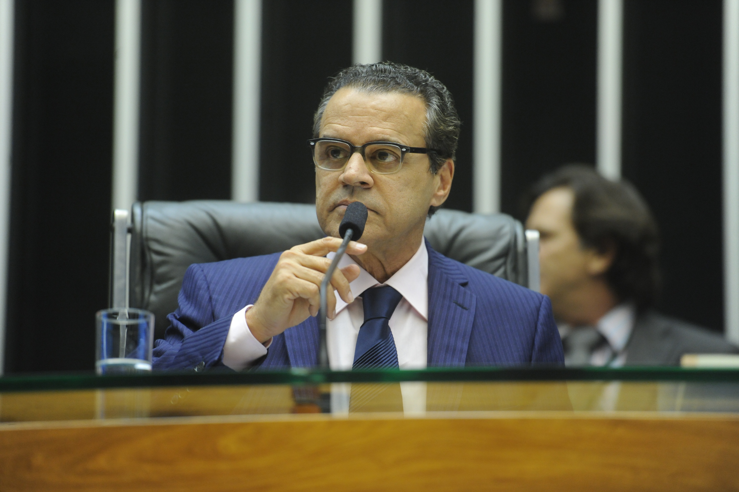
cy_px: 246
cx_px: 370
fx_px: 4103
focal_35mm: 200
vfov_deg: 6.9
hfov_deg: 10.3
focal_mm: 200
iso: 2000
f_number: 2.8
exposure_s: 1/80
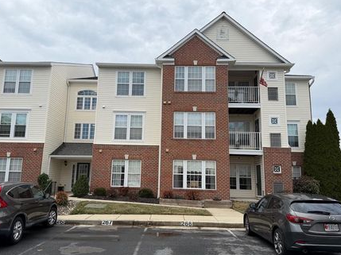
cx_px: 161
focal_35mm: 28
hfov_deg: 63.4
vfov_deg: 49.7
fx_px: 276
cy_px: 133
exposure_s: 1/4405
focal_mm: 6.76
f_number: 1.78
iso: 80
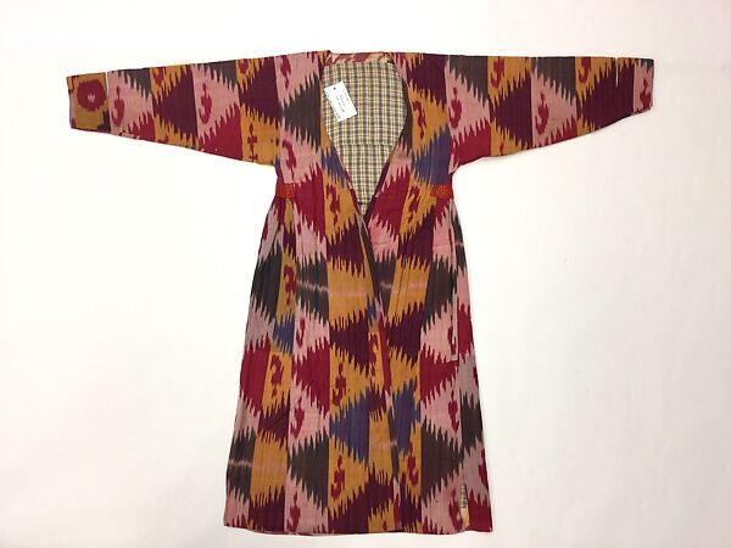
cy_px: 274
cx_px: 366
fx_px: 655
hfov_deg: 58.4
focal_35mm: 31
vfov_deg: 45.4
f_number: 2.4
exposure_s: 1/60
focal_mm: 3.3
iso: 32
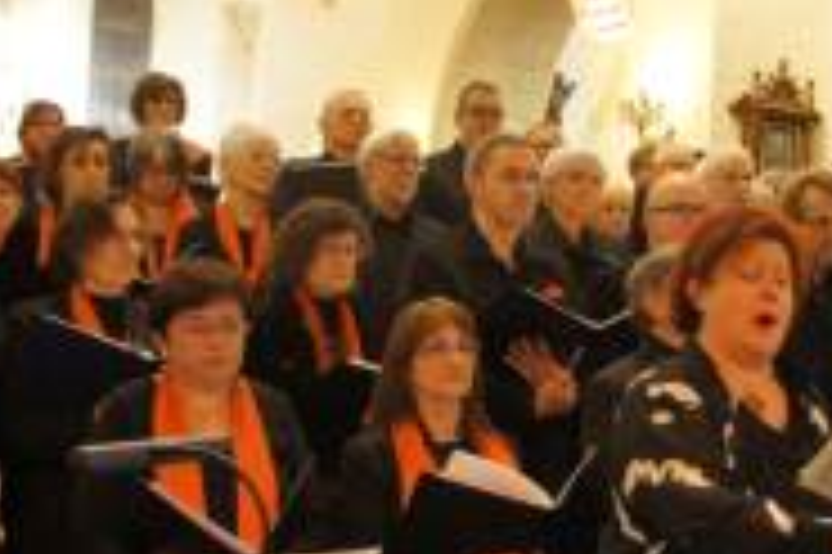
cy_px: 340
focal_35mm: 62
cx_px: 762
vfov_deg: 21.8
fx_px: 1432
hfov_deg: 30.8
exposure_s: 1/30
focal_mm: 18
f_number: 3.5
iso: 1600
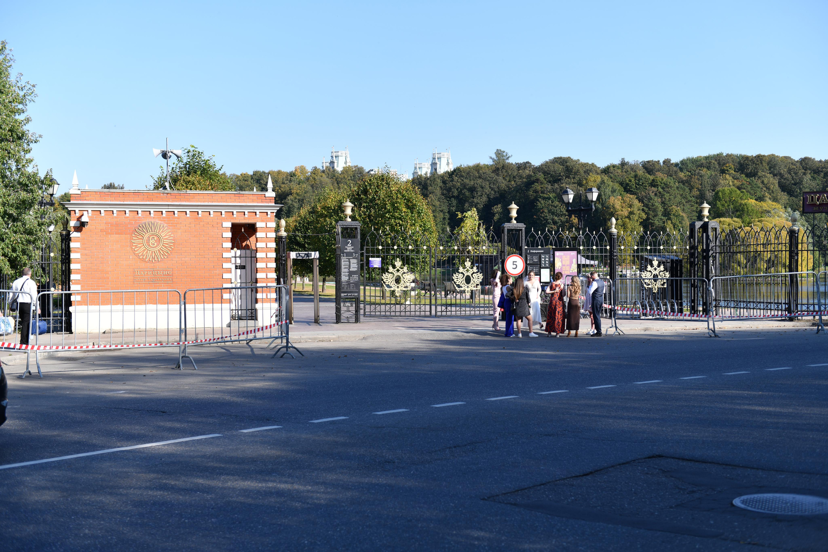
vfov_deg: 29.9
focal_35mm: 45
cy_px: 276
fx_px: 1035
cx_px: 414
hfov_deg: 43.6
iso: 80
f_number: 3.5
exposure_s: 1/640
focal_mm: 45
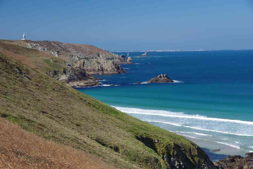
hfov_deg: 24.6
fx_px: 580
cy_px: 84
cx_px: 126
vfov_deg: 16.6
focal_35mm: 82
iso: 200
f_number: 10
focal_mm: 55
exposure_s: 1/100
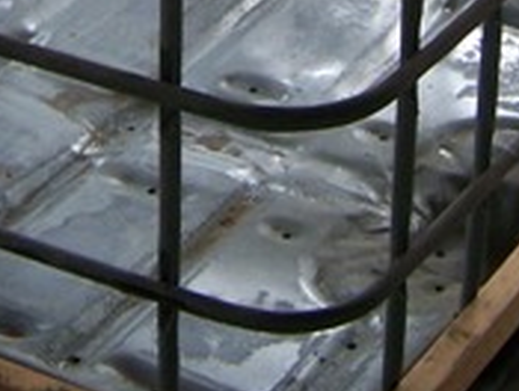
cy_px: -308
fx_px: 2464
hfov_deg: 12.0
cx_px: 125
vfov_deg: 8.7
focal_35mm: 164
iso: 80
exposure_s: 1/500
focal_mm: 6
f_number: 2.8
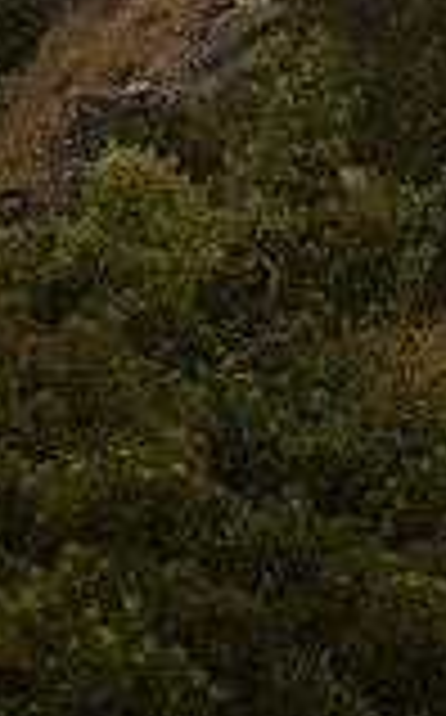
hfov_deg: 11.8
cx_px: 252
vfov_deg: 15.5
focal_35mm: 111
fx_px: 2165
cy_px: -653
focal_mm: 4.2
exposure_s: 1/2408
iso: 40
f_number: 1.7
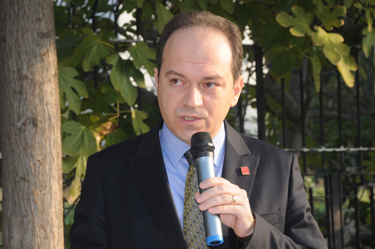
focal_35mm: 135
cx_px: 188
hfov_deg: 15.2
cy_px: 124
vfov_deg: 10.1
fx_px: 1405
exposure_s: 1/250
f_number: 8
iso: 500
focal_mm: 90
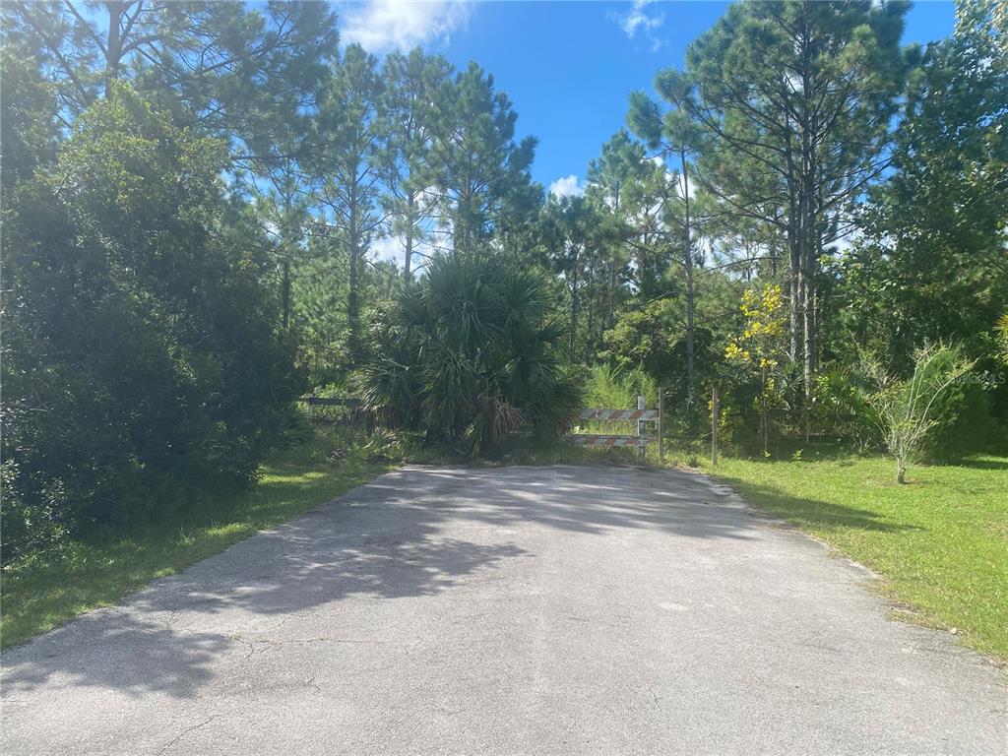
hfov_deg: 67.3
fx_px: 757
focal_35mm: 26
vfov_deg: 53.1
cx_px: 504
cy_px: 378
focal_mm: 4.25
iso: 32
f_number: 1.8
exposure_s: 1/1779
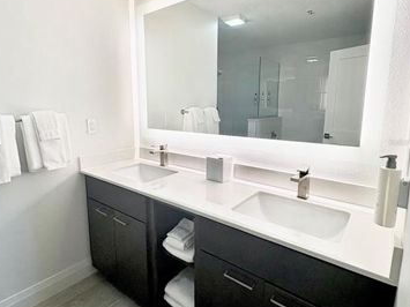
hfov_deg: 79.0
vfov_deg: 63.3
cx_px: 195
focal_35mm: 21
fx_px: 249
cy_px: 142
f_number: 2.2
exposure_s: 1/120
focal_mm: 2.22
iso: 64
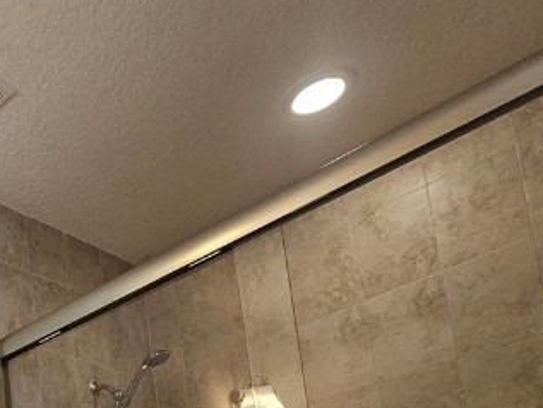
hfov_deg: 34.9
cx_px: -118
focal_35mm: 42
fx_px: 659
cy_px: 552
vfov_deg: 27.6
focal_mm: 2.2
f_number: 2.2
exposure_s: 1/60
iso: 200
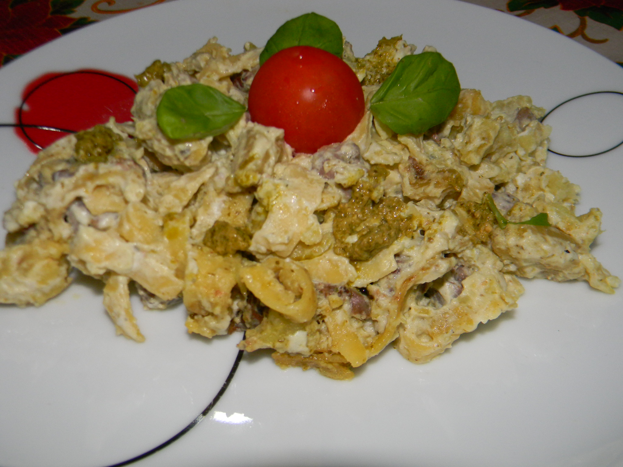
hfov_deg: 51.4
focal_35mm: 36
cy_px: 234
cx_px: 312
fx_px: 648
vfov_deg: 39.7
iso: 200
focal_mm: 6.4
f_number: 7.4
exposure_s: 1/30
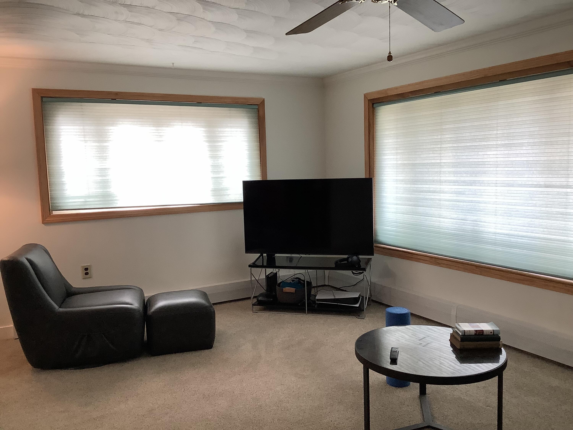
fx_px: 513
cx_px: 286
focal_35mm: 31
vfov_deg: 45.4
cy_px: 215
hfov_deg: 58.4
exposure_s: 1/60
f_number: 2.4
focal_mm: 3.3
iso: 80
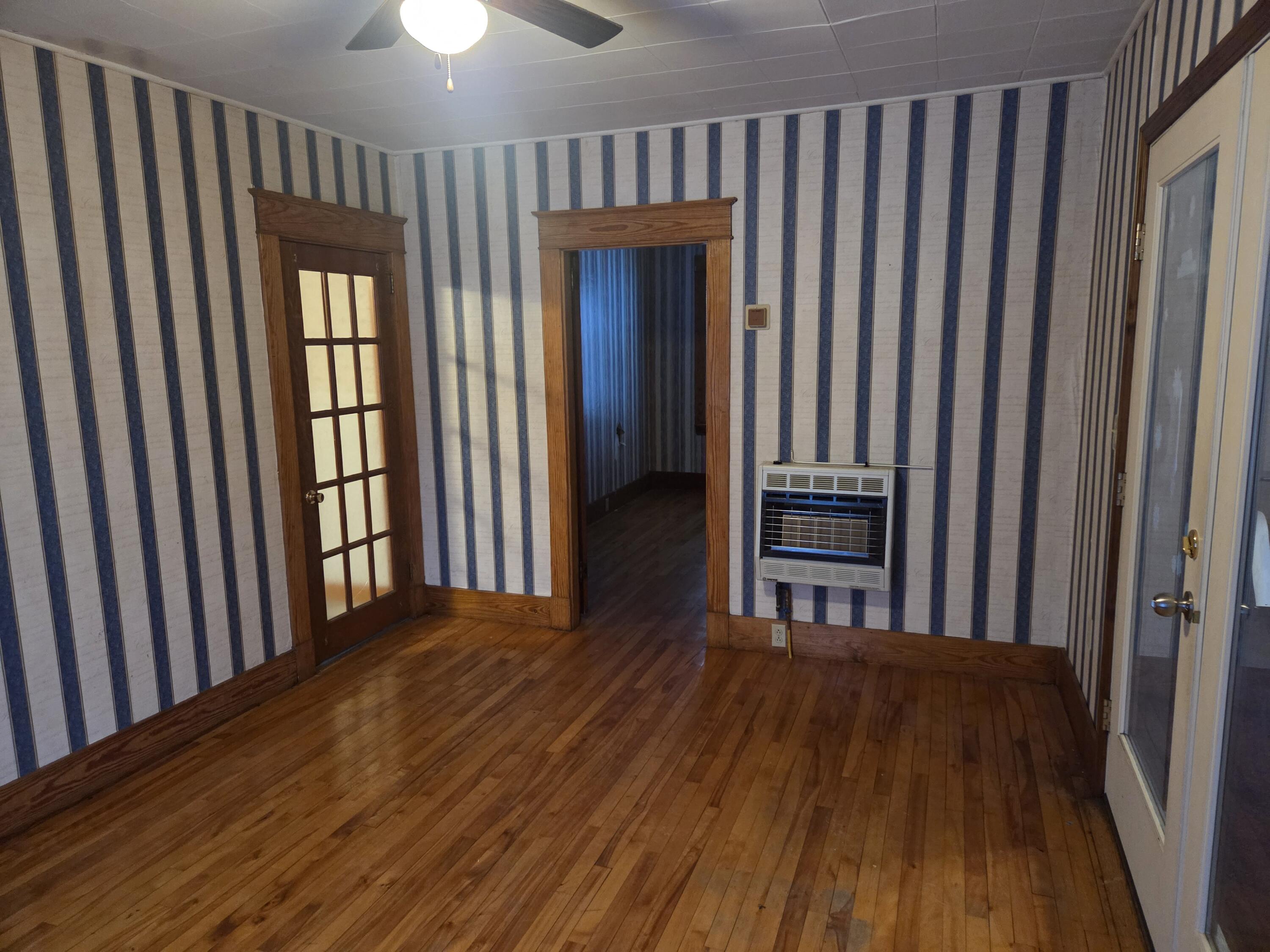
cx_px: 635
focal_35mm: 23
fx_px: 844
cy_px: 476
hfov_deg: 73.9
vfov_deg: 58.9
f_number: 1.8
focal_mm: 5.4
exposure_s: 1/60
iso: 1600
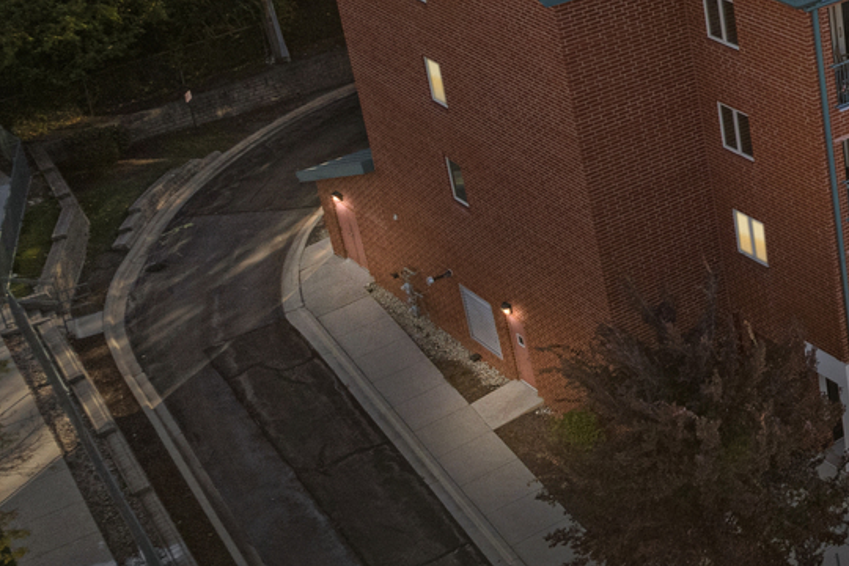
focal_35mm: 66
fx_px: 1556
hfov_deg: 24.4
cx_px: 1246
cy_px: 30
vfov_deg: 20.1
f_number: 2.8
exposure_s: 1/320
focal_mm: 8.38
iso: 100
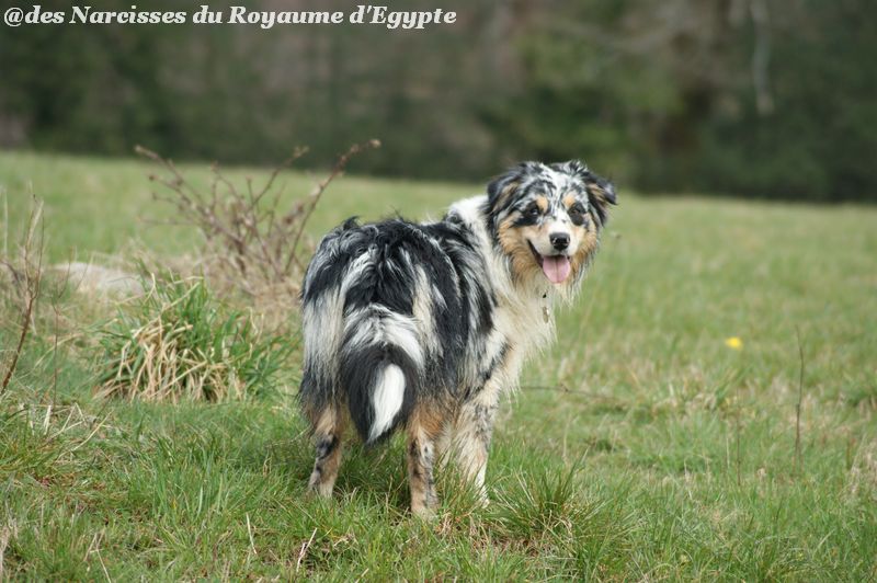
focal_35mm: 300
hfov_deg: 6.9
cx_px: 438
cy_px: 292
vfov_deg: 4.6
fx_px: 7302
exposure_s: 1/500
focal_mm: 200
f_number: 5.6
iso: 160
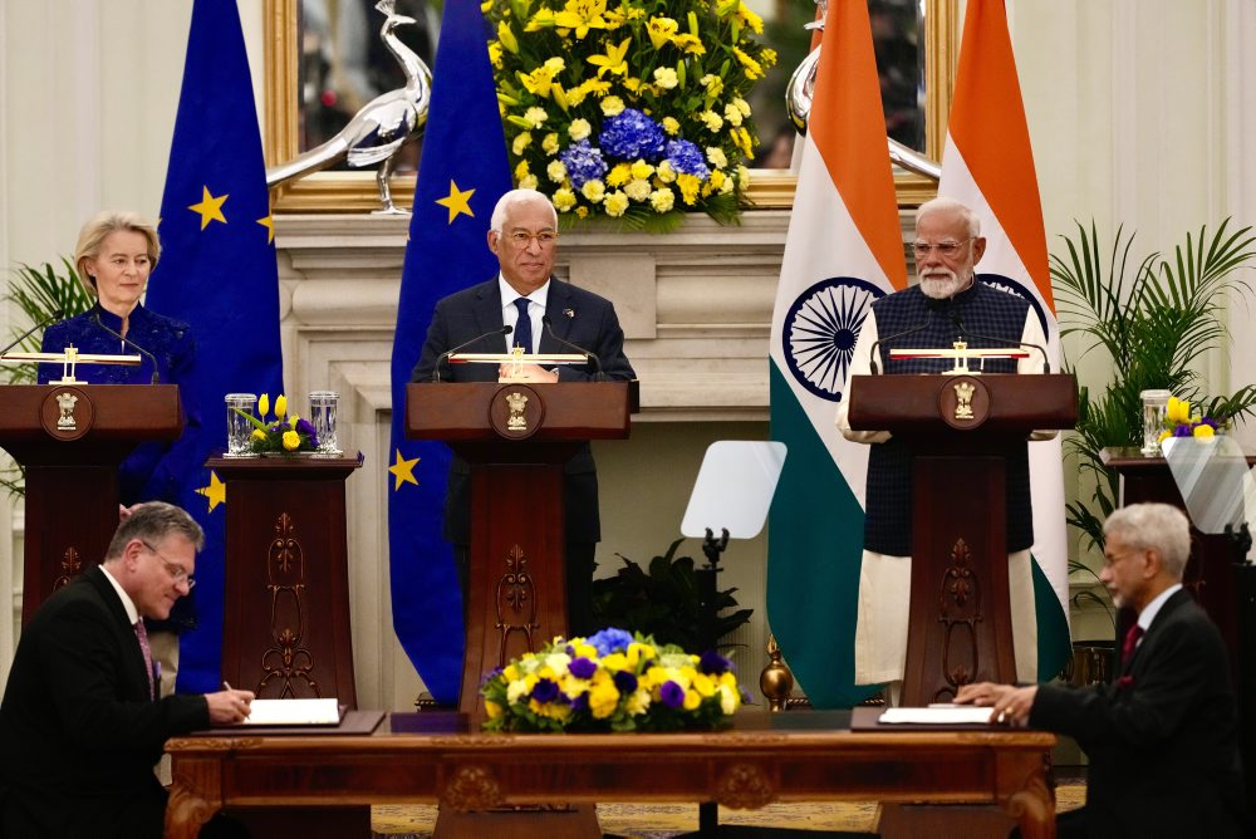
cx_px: 628
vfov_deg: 4.6
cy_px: 420
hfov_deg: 6.9
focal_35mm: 300
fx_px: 10472
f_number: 3.5
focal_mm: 300
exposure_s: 1/250
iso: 4000
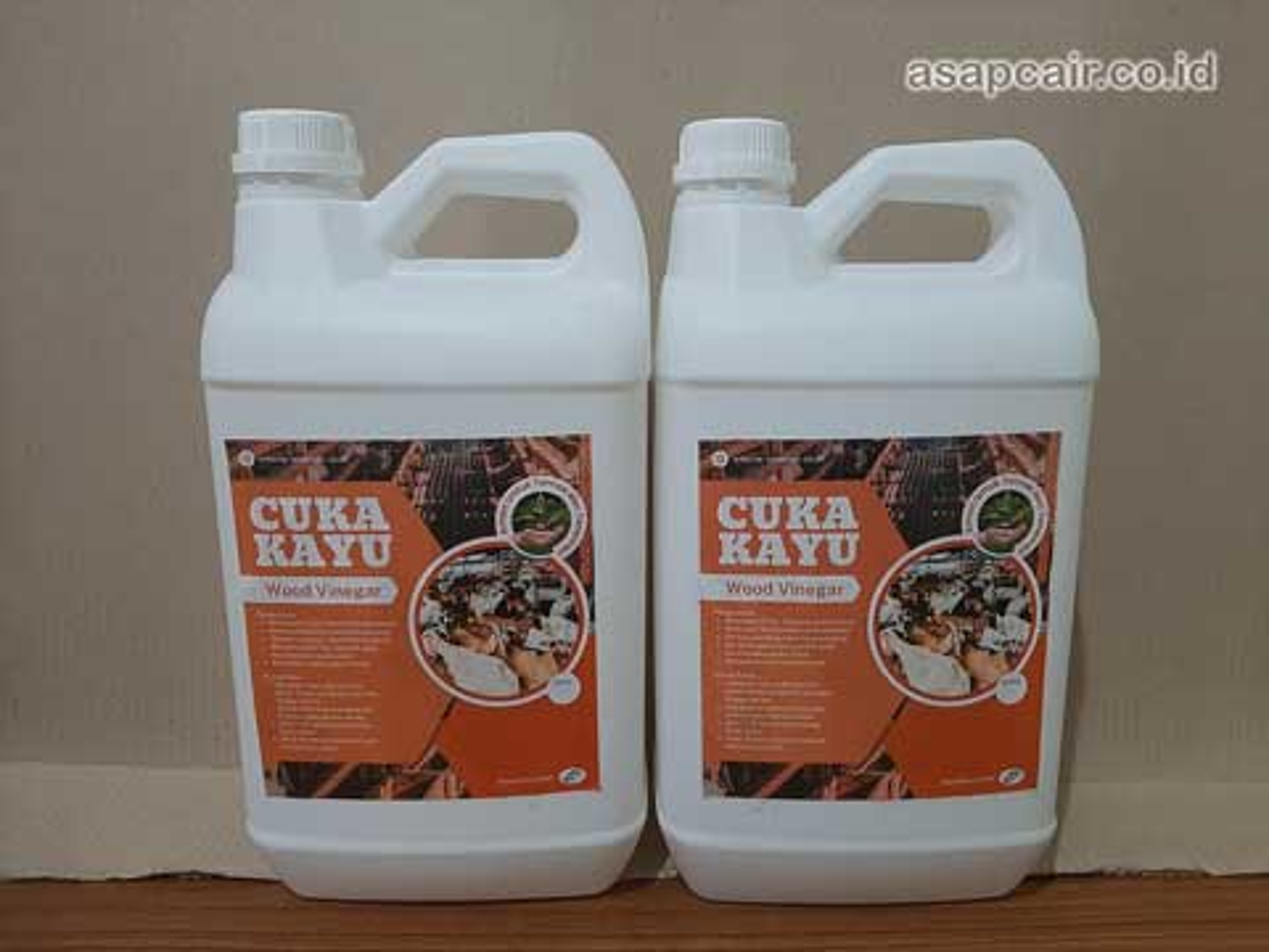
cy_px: 476
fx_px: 990
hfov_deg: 65.3
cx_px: 634
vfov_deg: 51.4
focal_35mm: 27
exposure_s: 1/25
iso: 320
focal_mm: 3.93
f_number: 1.7
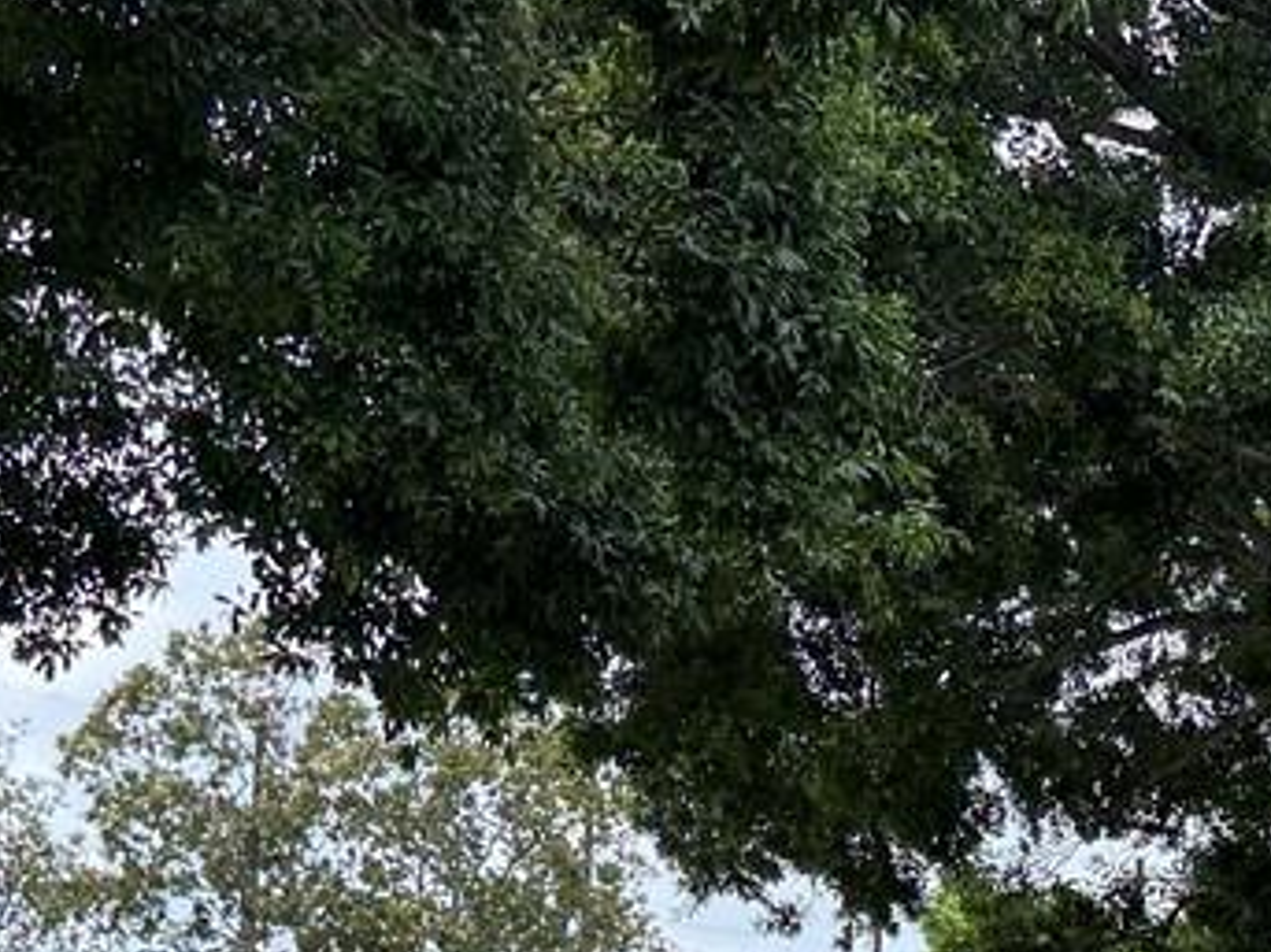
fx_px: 4111
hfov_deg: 16.8
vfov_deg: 12.8
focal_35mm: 112
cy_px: 1193
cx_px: 1508
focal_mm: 6.76
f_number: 1.78
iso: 100
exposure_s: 1/2169
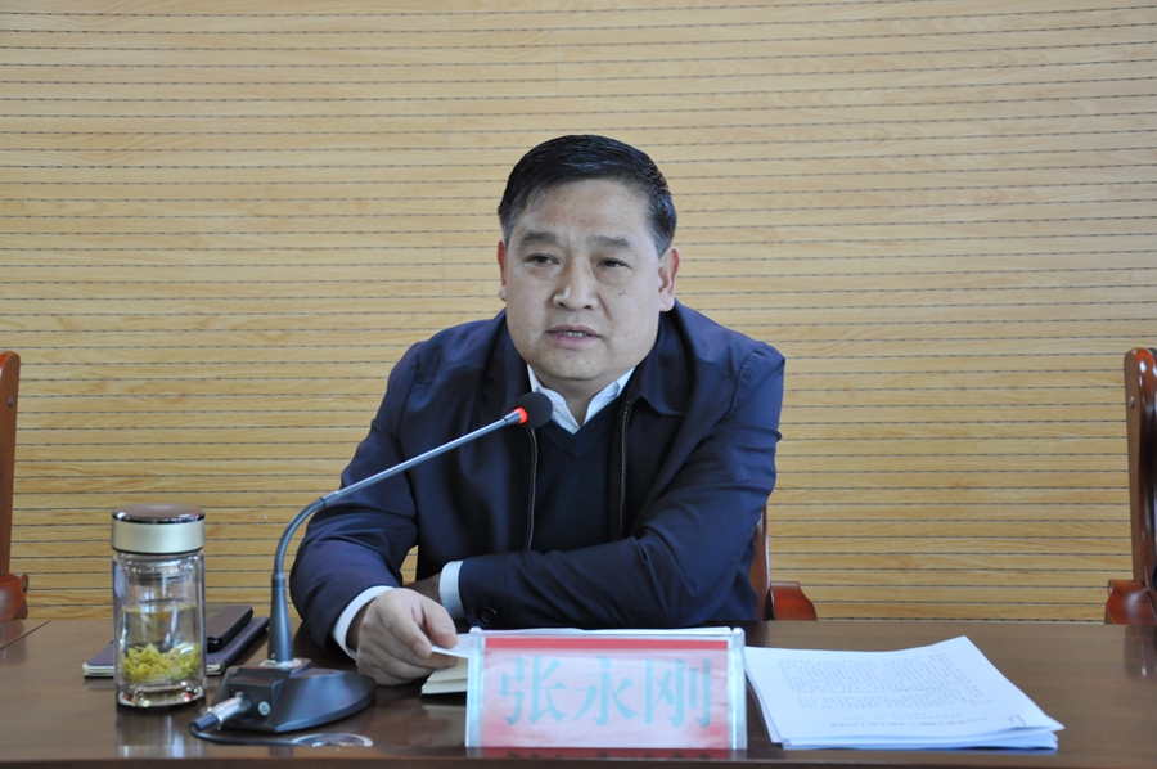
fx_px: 1830
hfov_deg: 35.1
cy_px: 384
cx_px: 578
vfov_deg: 23.7
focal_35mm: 57
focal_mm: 38
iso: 900
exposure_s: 1/30
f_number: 4.5
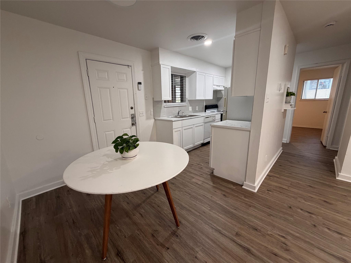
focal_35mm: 14
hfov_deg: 102.1
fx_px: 142
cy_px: 132
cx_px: 176
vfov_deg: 85.7
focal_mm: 2.22
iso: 250
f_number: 2.2
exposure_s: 1/60
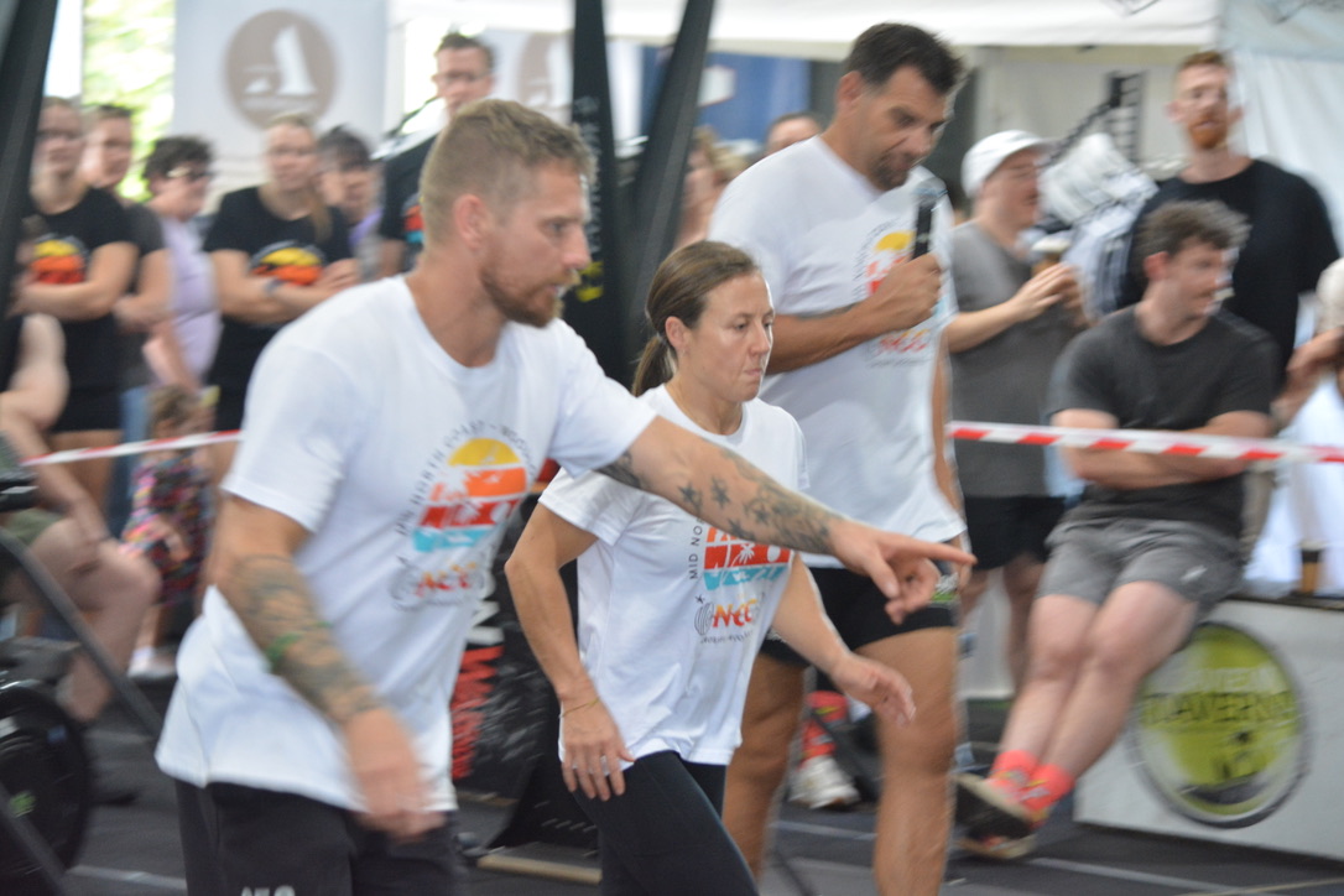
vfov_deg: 9.1
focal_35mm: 150
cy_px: 448
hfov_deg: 13.7
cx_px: 672
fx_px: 5600
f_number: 5.6
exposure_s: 1/80
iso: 2000
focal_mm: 100
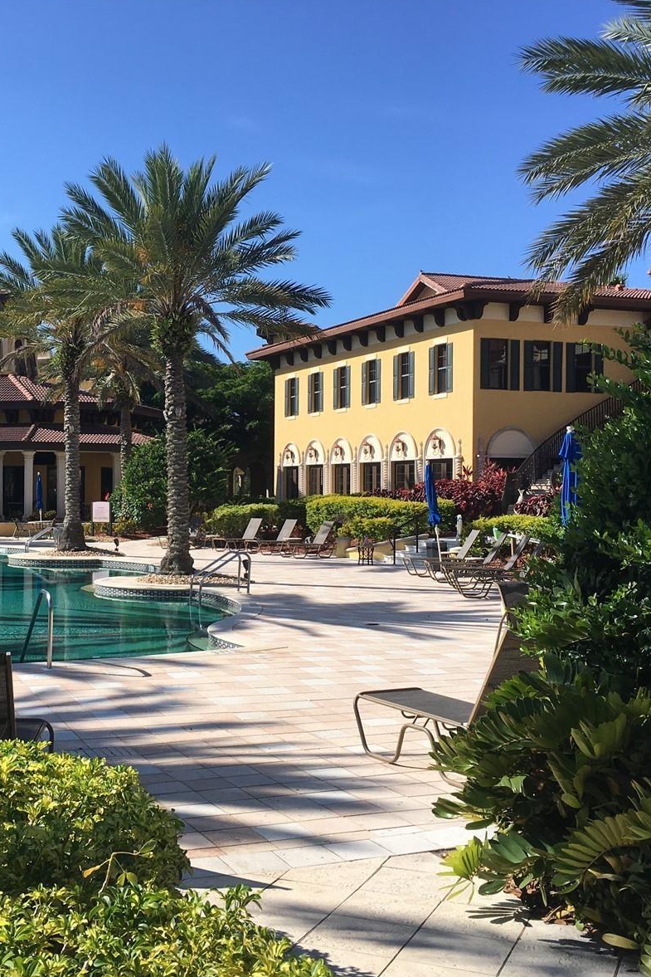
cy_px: 488
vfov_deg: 47.4
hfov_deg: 32.2
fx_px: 1112
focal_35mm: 41
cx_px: 181
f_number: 2.2
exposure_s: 1/1748
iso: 25
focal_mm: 4.15
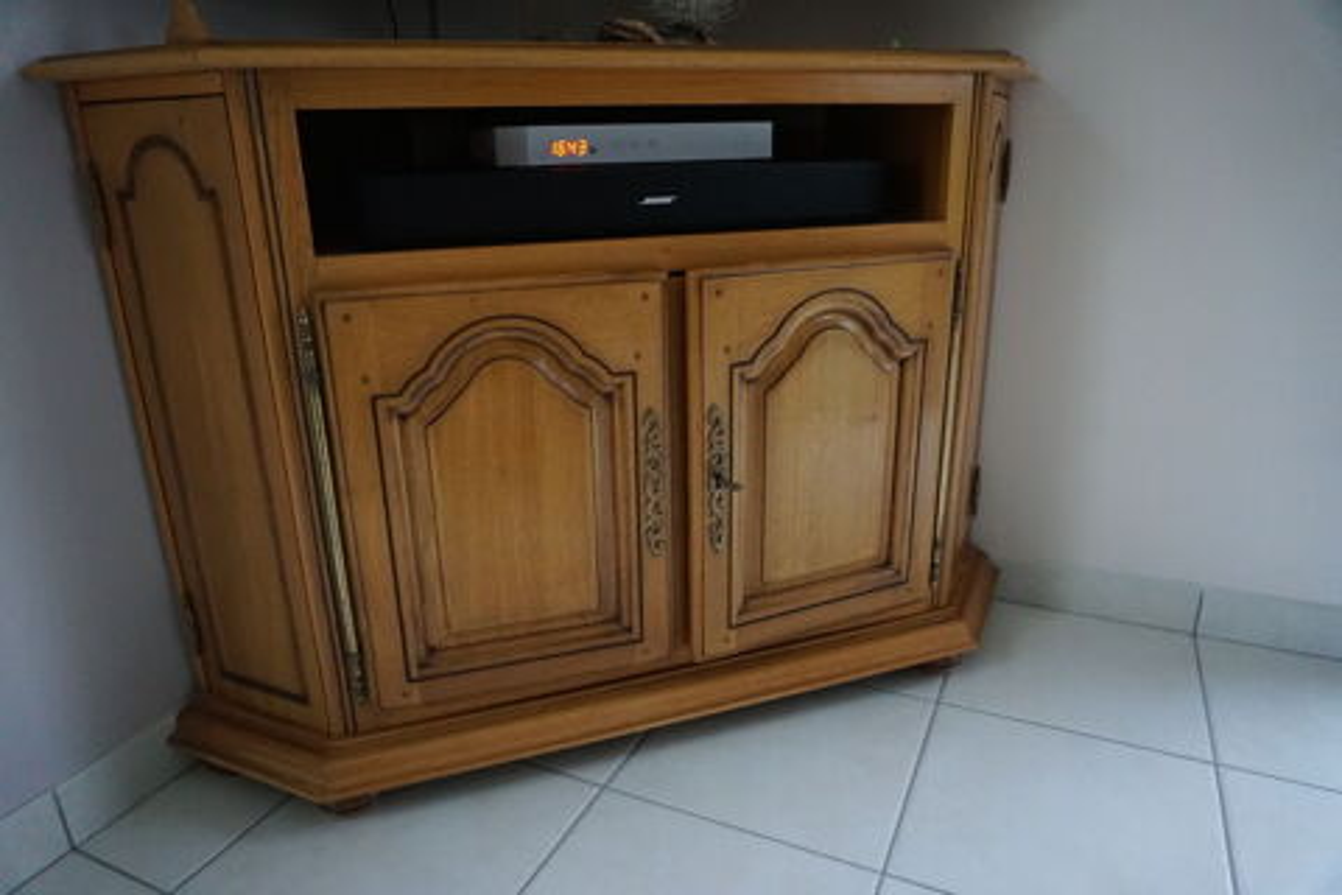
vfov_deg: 53.1
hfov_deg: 73.7
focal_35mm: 24
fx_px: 895
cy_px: 448
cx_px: 671
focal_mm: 16
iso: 2500
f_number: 3.5
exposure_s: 1/60
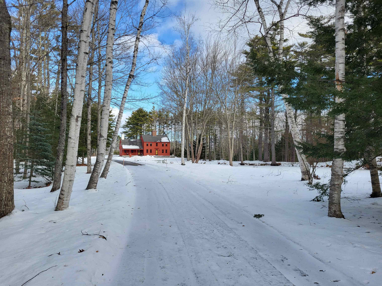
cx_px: 191
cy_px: 143
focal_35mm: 26
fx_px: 287
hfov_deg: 67.3
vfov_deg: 53.1
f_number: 1.8
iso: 40
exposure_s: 1/892
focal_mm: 5.4
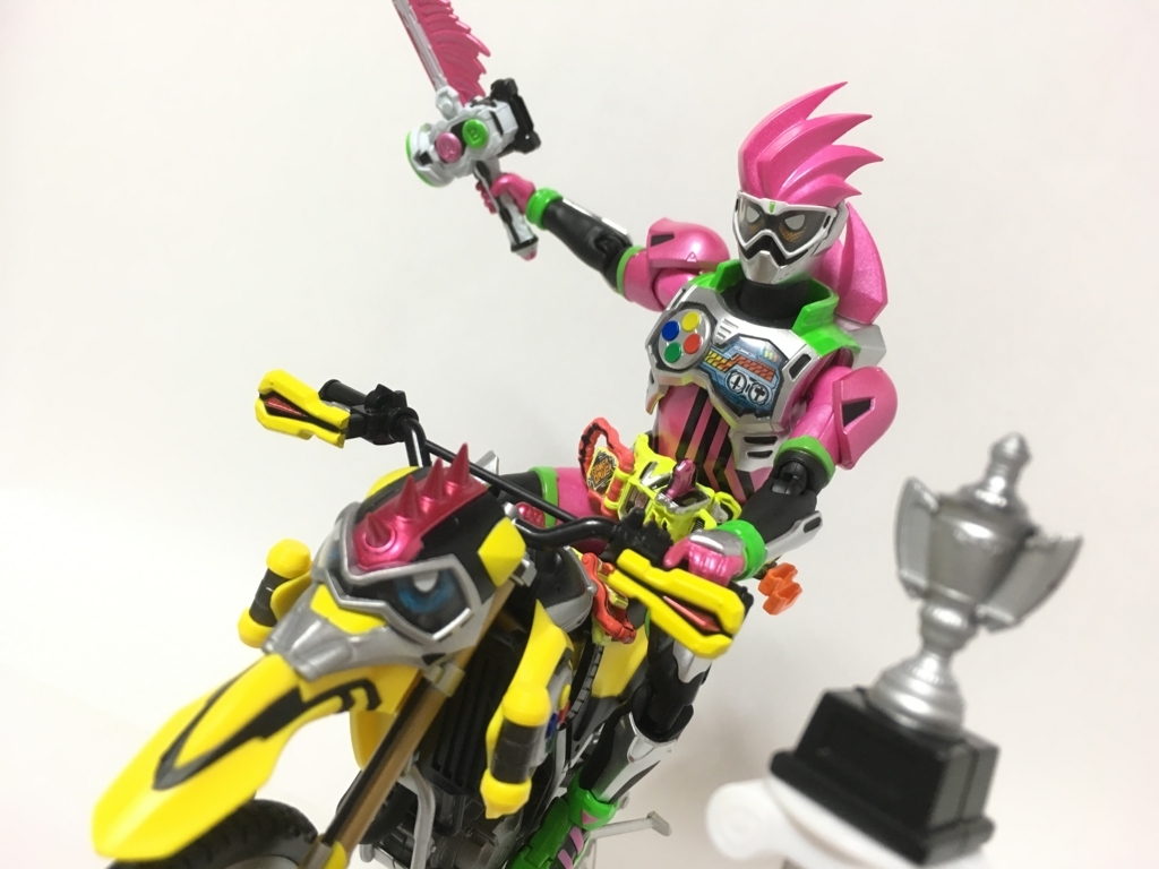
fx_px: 971
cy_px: 434
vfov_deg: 48.2
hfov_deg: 61.7
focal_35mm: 29
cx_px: 580
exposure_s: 1/30
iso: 100
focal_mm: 4.15
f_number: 2.2
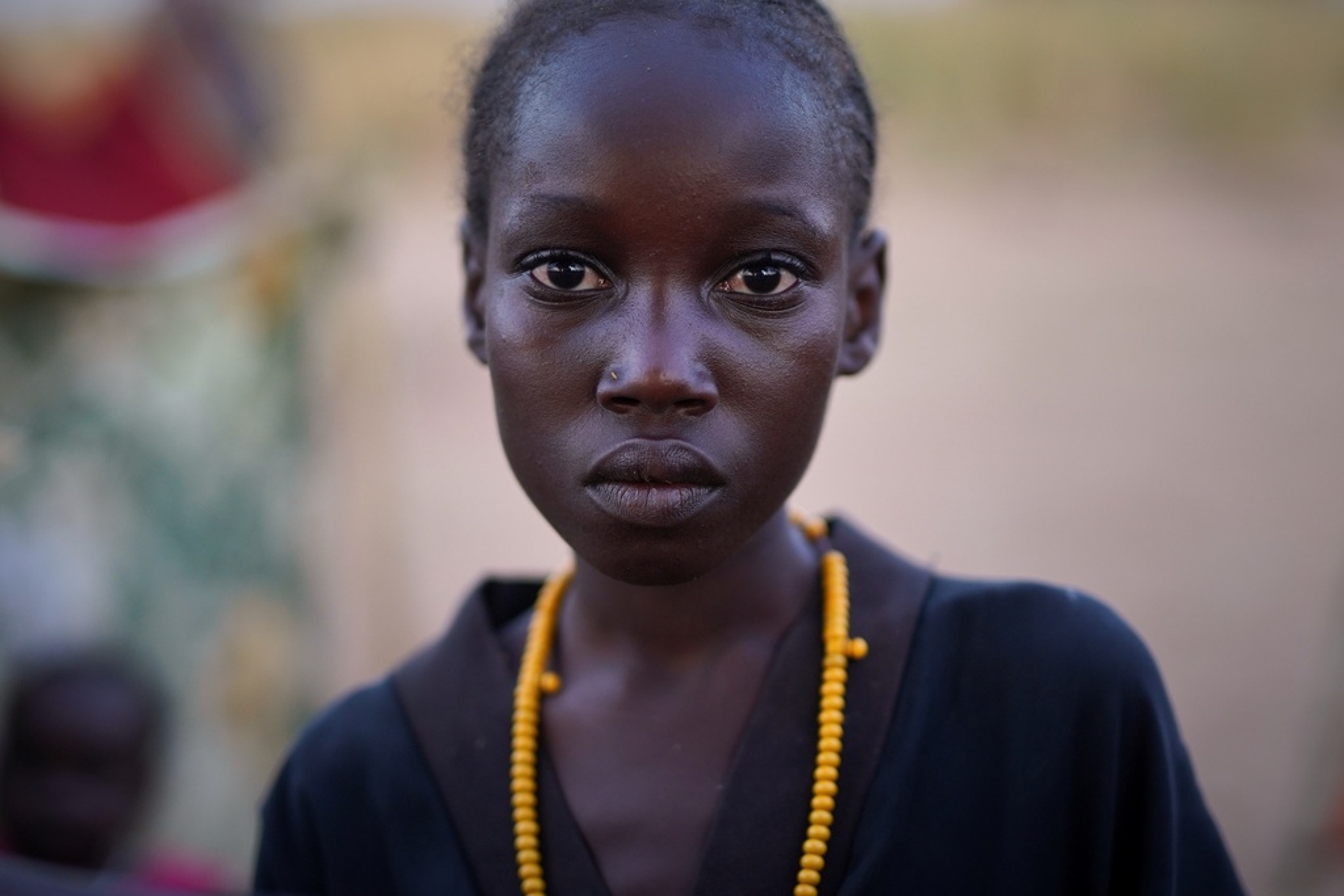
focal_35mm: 50
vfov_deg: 27.0
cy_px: 448
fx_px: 1867
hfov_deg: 39.6
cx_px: 672
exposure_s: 1/400
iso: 500
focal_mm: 50
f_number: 1.4
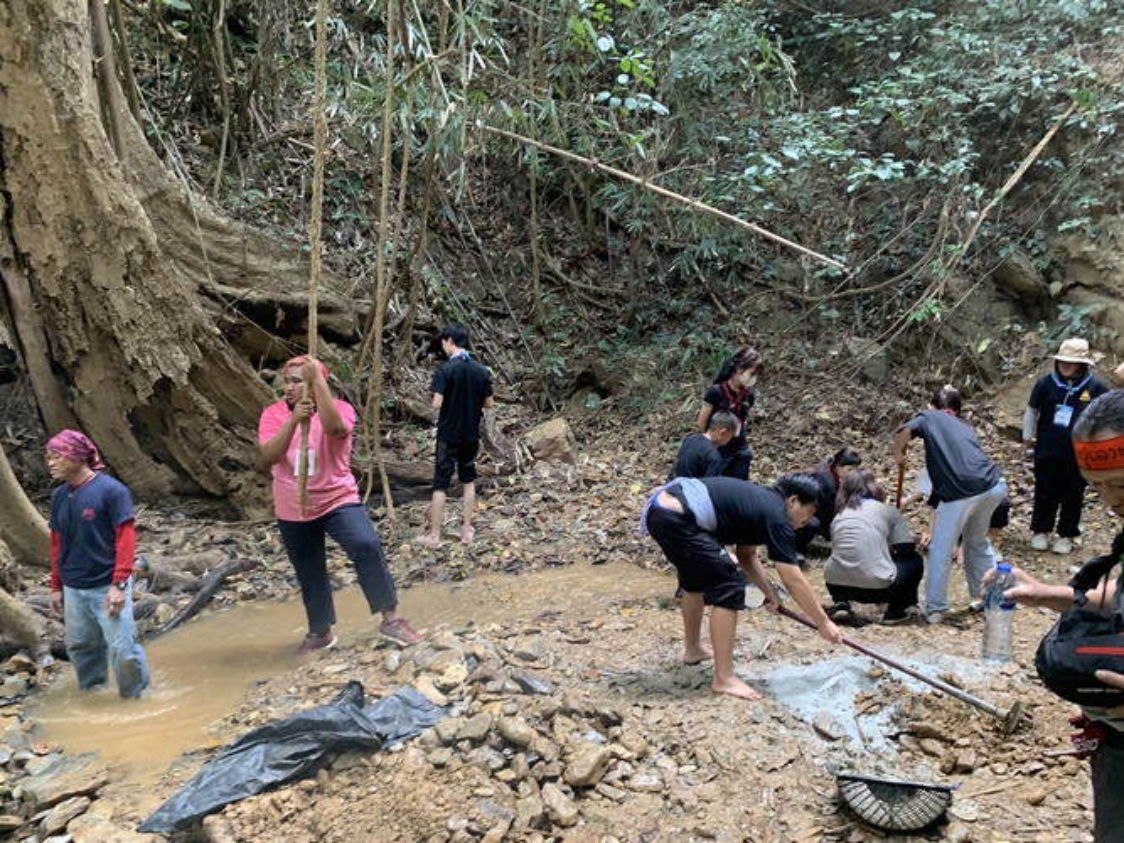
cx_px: 562
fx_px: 844
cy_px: 422
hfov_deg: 67.3
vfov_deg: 53.0
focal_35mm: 26
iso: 250
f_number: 1.8
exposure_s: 1/60
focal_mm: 4.25
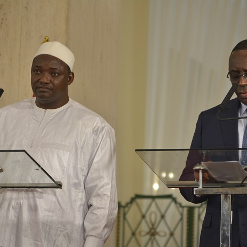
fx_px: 1711
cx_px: 147
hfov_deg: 8.3
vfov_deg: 8.3
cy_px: 124
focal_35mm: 212
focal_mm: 110
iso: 560
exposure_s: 1/60
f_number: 4.5
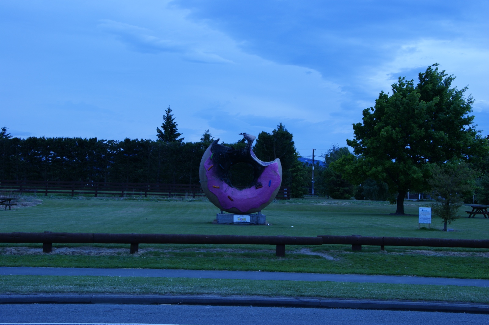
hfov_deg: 37.9
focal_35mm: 52
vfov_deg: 25.7
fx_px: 713
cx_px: 244
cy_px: 162
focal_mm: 35
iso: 100
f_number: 11
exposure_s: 1/100
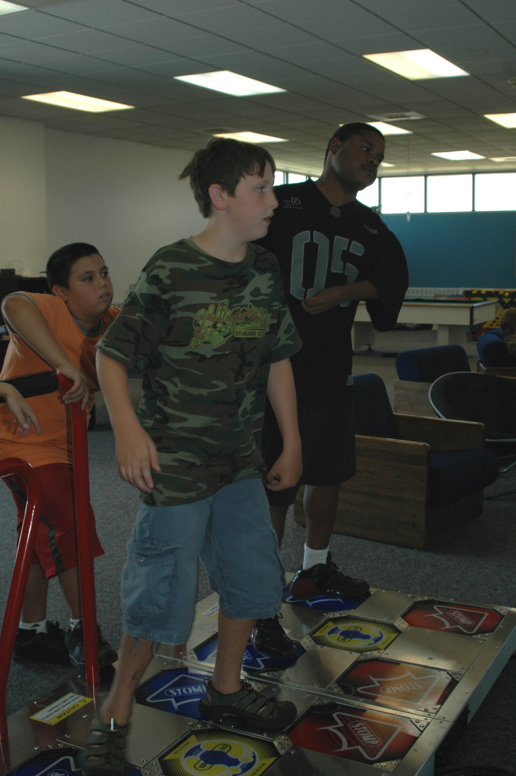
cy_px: 388
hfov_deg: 31.8
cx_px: 258
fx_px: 905
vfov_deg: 46.4
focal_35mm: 42
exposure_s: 1/60
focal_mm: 28
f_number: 5
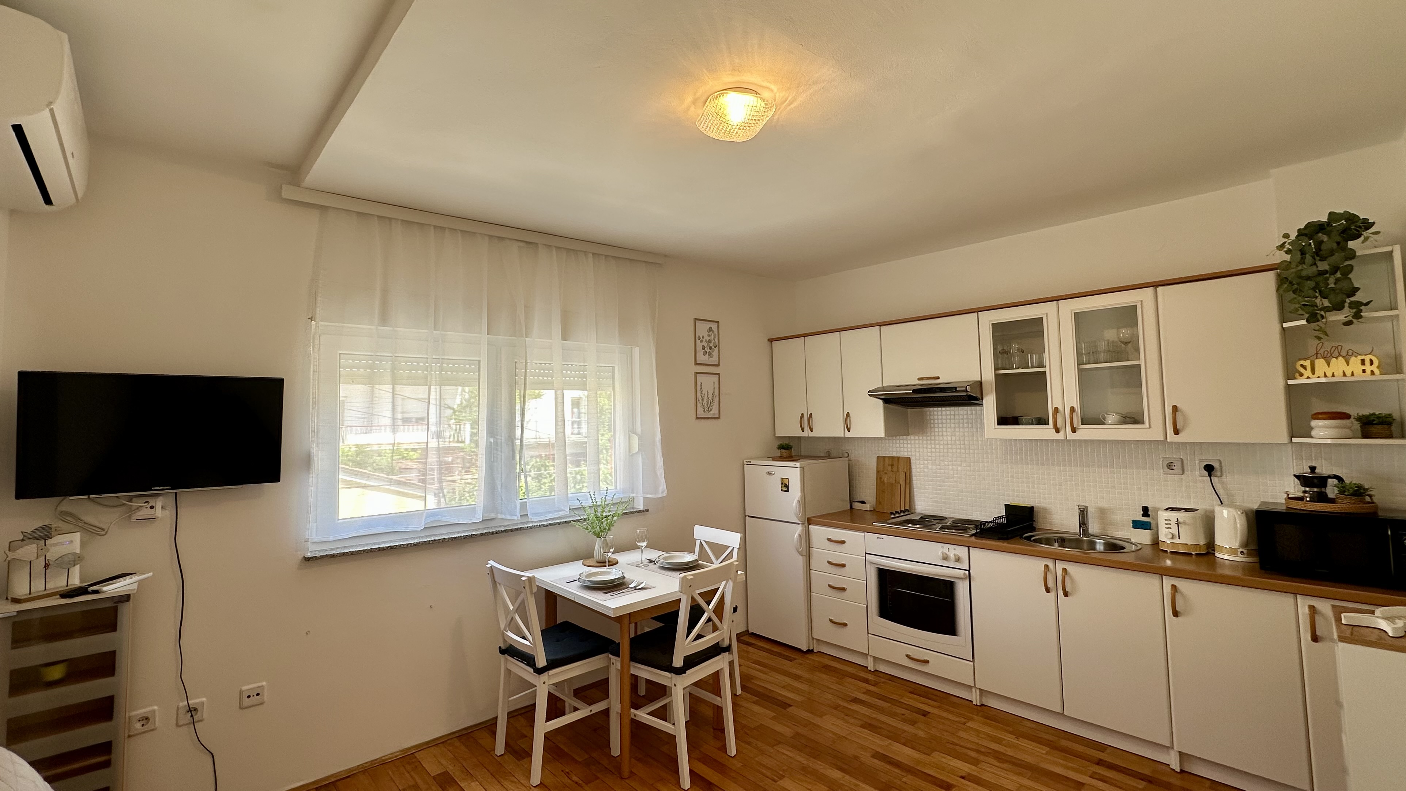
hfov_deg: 99.3
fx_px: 596
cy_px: 387
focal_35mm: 16
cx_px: 678
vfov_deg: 67.1
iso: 40
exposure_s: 1/99
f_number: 2.2
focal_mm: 2.22
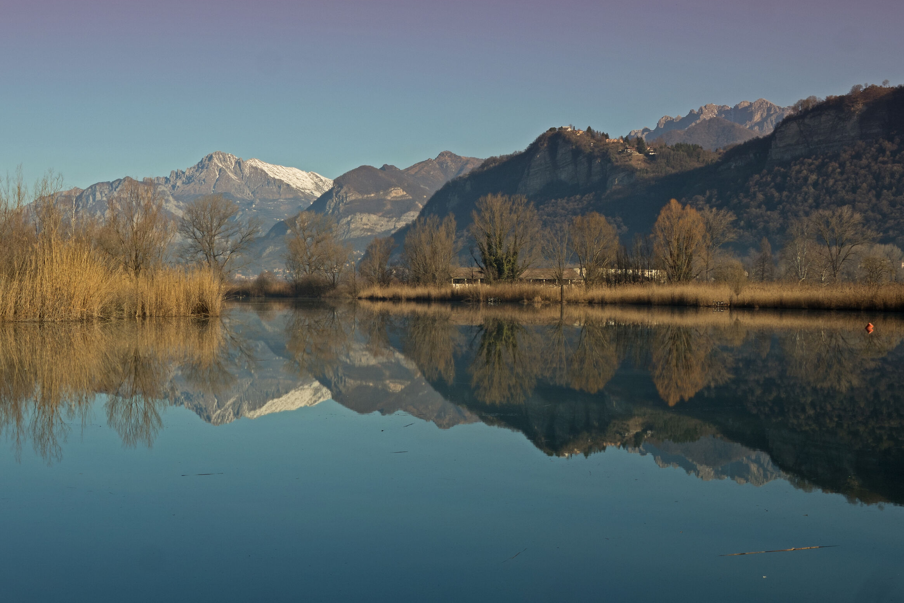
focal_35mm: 34
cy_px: 296
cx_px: 447
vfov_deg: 38.9
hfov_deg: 55.8
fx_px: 854
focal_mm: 22
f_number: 11
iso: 100
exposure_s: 1/80
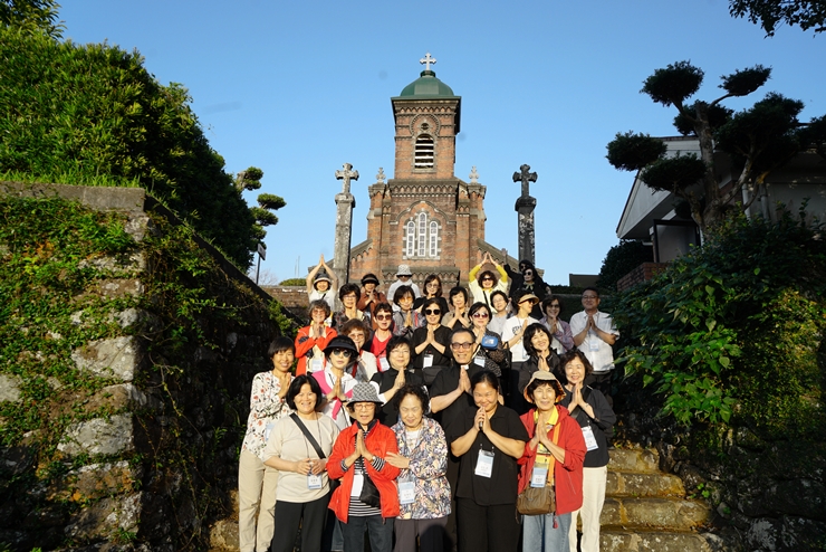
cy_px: 276
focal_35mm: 24
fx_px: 551
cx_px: 413
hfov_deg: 73.7
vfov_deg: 53.2
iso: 100
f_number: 8
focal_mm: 24
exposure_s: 1/125
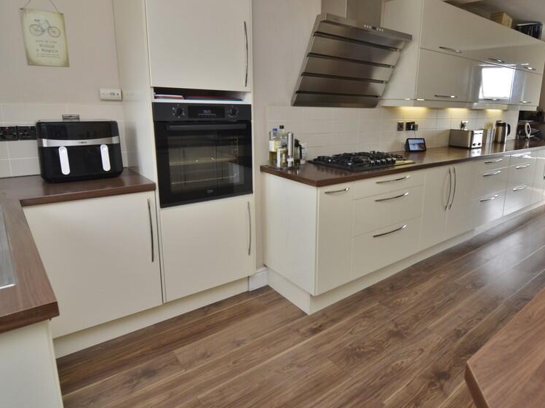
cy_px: 180
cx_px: 321
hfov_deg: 76.6
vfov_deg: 61.6
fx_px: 341
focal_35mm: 22
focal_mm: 11
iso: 400
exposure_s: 1/60
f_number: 5.6
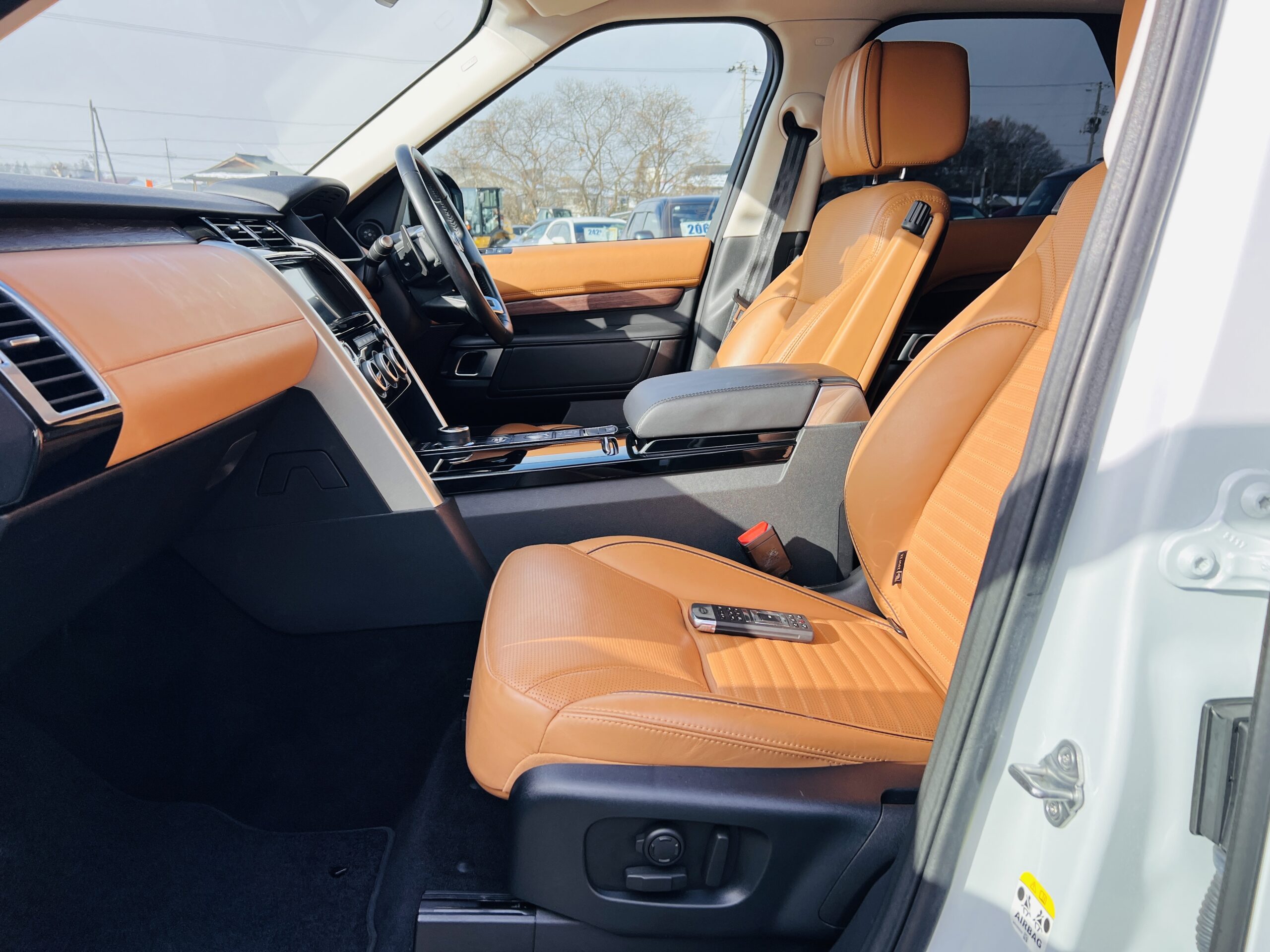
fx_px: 954
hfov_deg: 67.3
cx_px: 635
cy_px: 476
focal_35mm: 26
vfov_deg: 53.1
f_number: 1.5
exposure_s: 1/853
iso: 50
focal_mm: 5.7
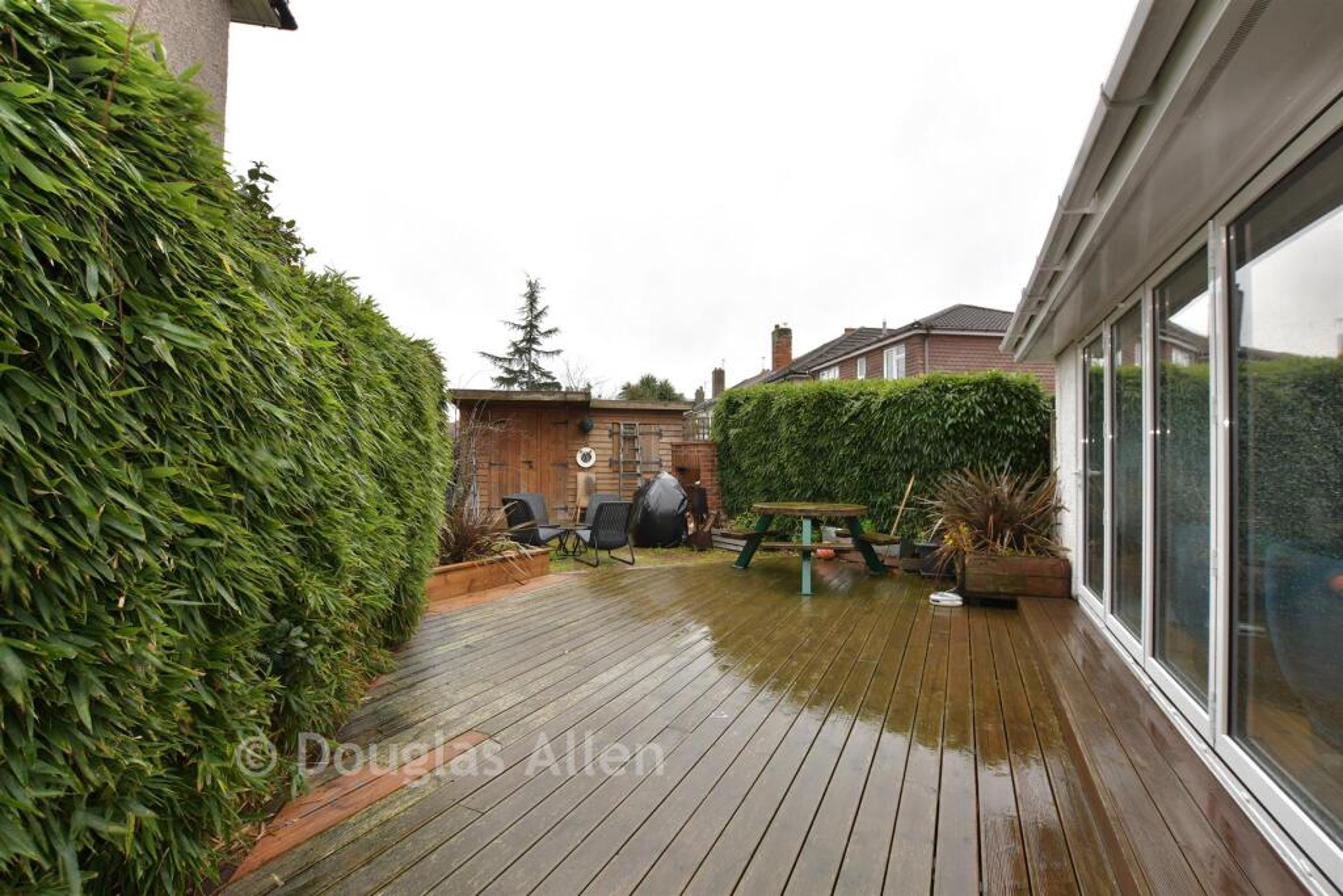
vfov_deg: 77.3
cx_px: 672
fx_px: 560
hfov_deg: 100.4
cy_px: 448
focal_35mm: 15
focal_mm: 10
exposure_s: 1/10
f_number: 8
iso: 125
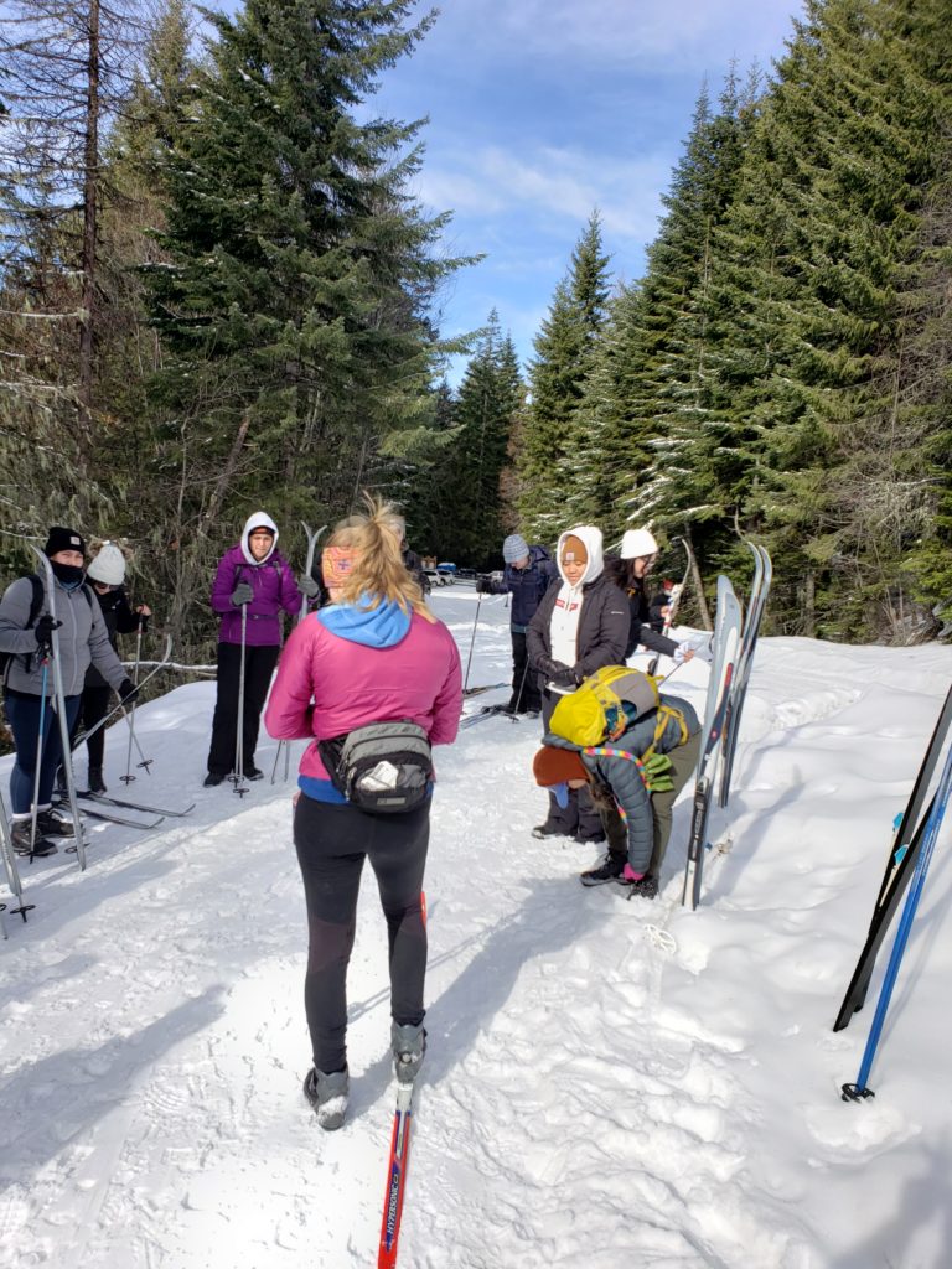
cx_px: 476
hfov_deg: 53.1
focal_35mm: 26
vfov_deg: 67.3
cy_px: 634
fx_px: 953
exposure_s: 1/775
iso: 50
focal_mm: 4.3
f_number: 2.4
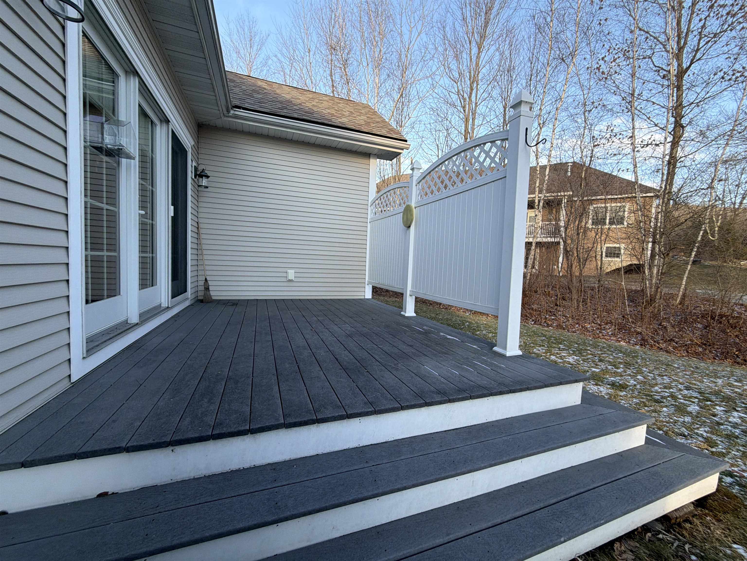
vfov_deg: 85.7
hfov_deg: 102.1
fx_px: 302
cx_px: 374
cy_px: 280
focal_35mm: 14
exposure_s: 1/187
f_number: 2.2
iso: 40
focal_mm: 2.22
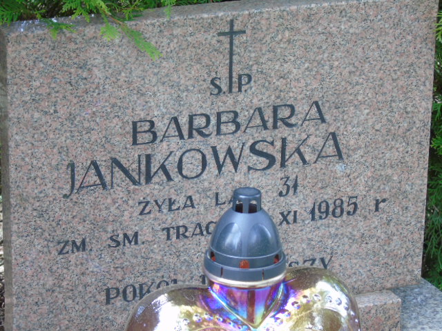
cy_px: 166
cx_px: 221
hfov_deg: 13.9
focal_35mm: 142
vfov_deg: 10.4
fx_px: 1813
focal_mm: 25
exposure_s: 1/125
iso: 400
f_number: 4.7
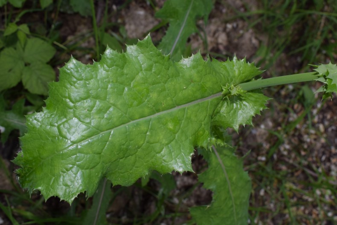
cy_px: 112
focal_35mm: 45
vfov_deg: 29.9
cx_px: 168
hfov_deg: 43.6
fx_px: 421
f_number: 10
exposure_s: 1/60
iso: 100
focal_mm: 30
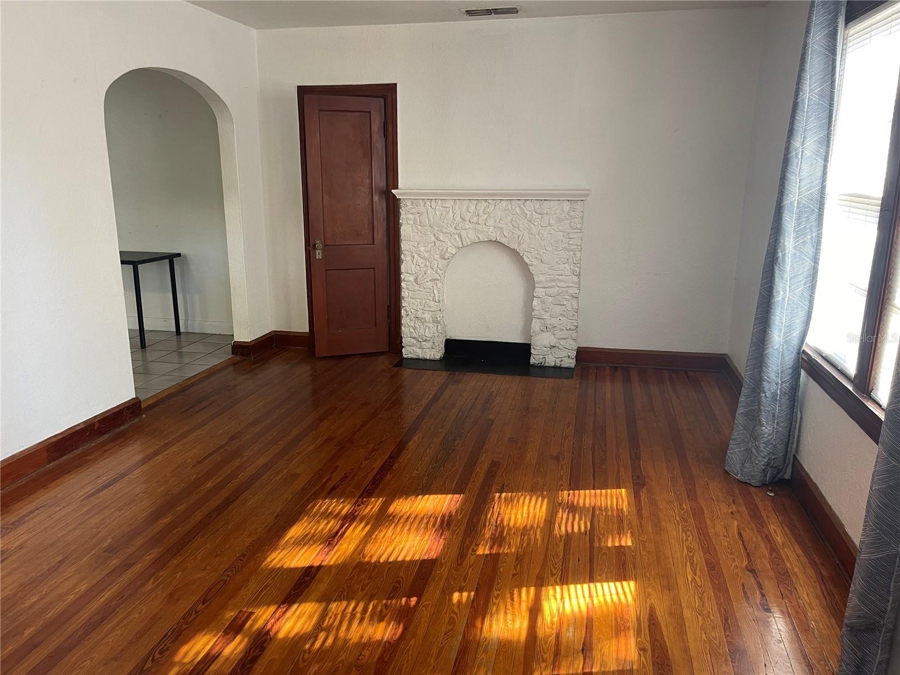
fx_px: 650
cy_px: 338
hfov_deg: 69.4
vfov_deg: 54.9
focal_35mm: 25
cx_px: 450
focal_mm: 5.1
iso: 200
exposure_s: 1/60
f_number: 1.6
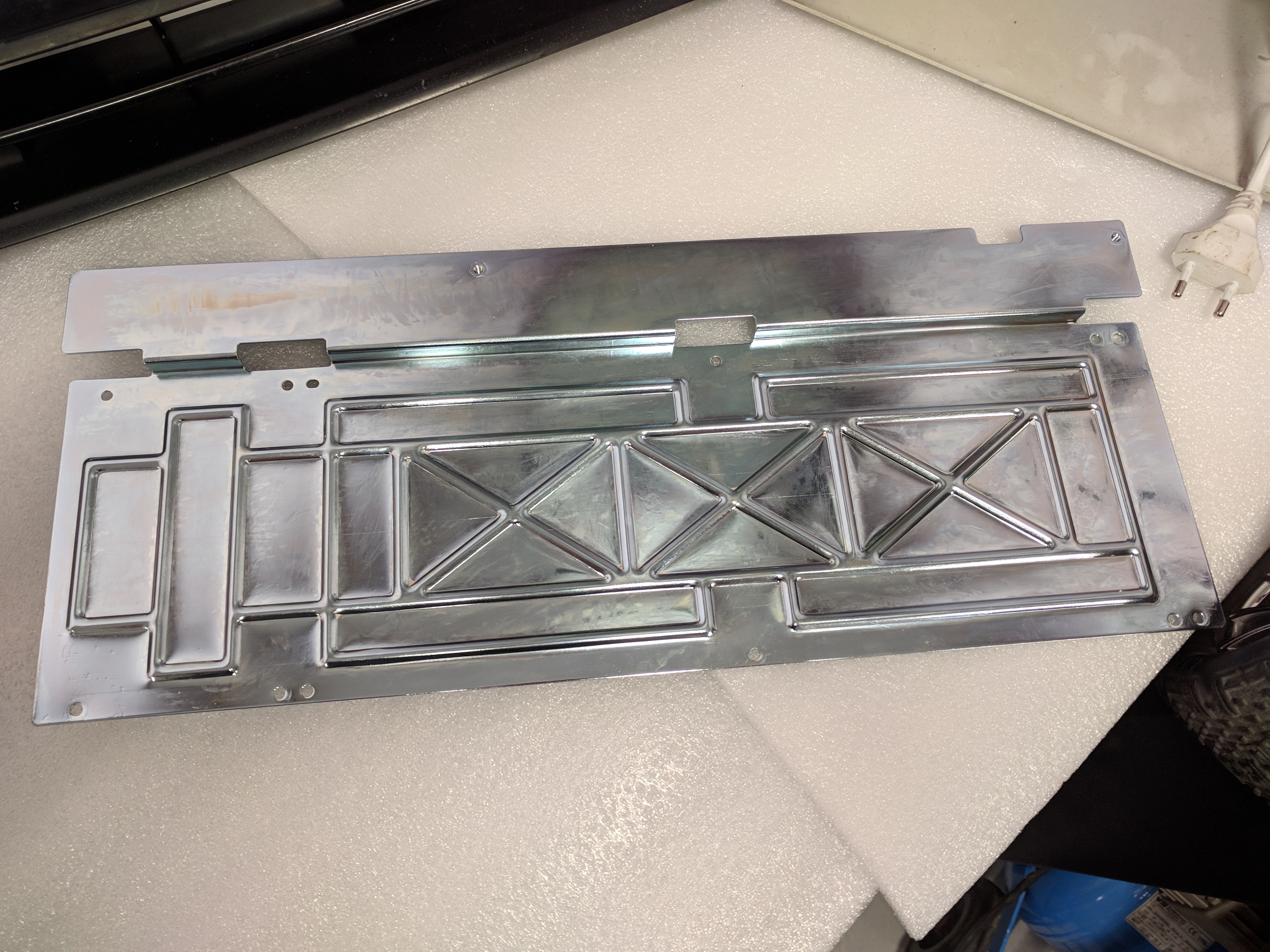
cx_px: 635
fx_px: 954
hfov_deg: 67.3
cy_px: 476
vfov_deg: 53.1
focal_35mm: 26
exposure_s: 1/50
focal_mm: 4.67
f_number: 2
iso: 249
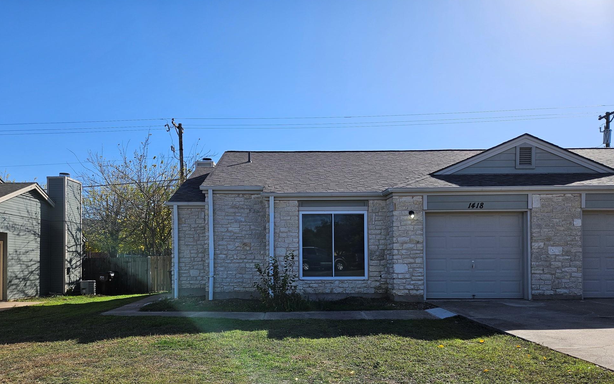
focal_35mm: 26
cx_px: 290
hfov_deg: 70.4
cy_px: 242
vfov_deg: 47.1
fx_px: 435
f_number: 1.8
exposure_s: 1/2169
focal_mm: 5.4
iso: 25
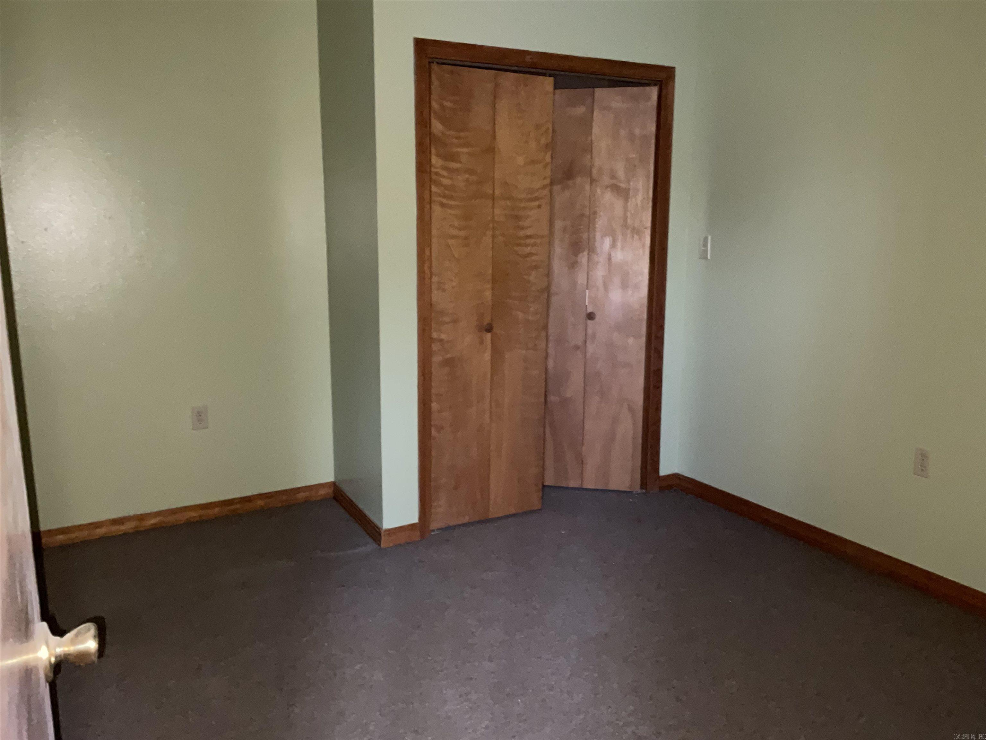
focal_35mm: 29
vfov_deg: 48.2
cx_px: 493
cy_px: 370
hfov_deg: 61.7
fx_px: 826
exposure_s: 1/16
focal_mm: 3
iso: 200
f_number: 1.8
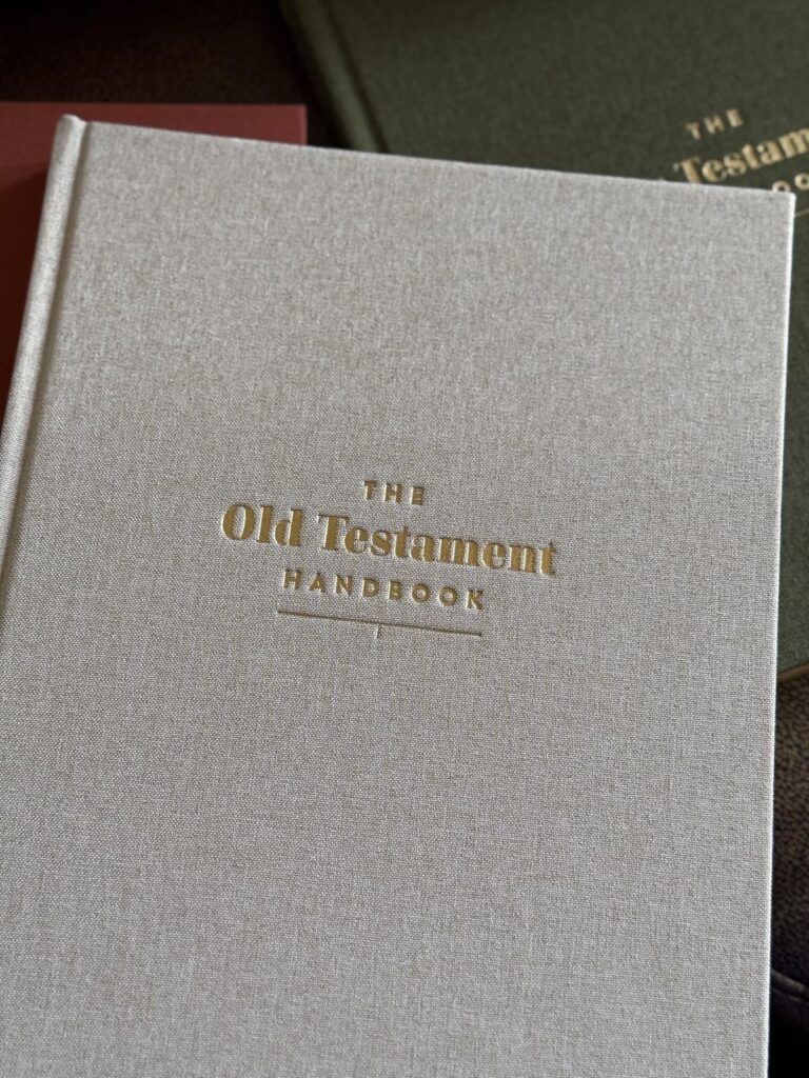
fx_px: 1496
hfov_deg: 30.3
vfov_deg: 39.7
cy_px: 539
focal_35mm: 48
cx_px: 404
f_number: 1.78
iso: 250
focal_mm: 6.76
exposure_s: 1/60
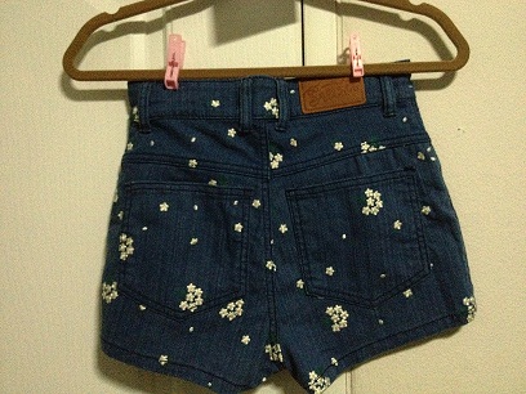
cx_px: 263
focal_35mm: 35
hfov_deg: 52.6
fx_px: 532
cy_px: 197
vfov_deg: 40.7
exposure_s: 1/17
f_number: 2.4
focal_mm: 4.28
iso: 800
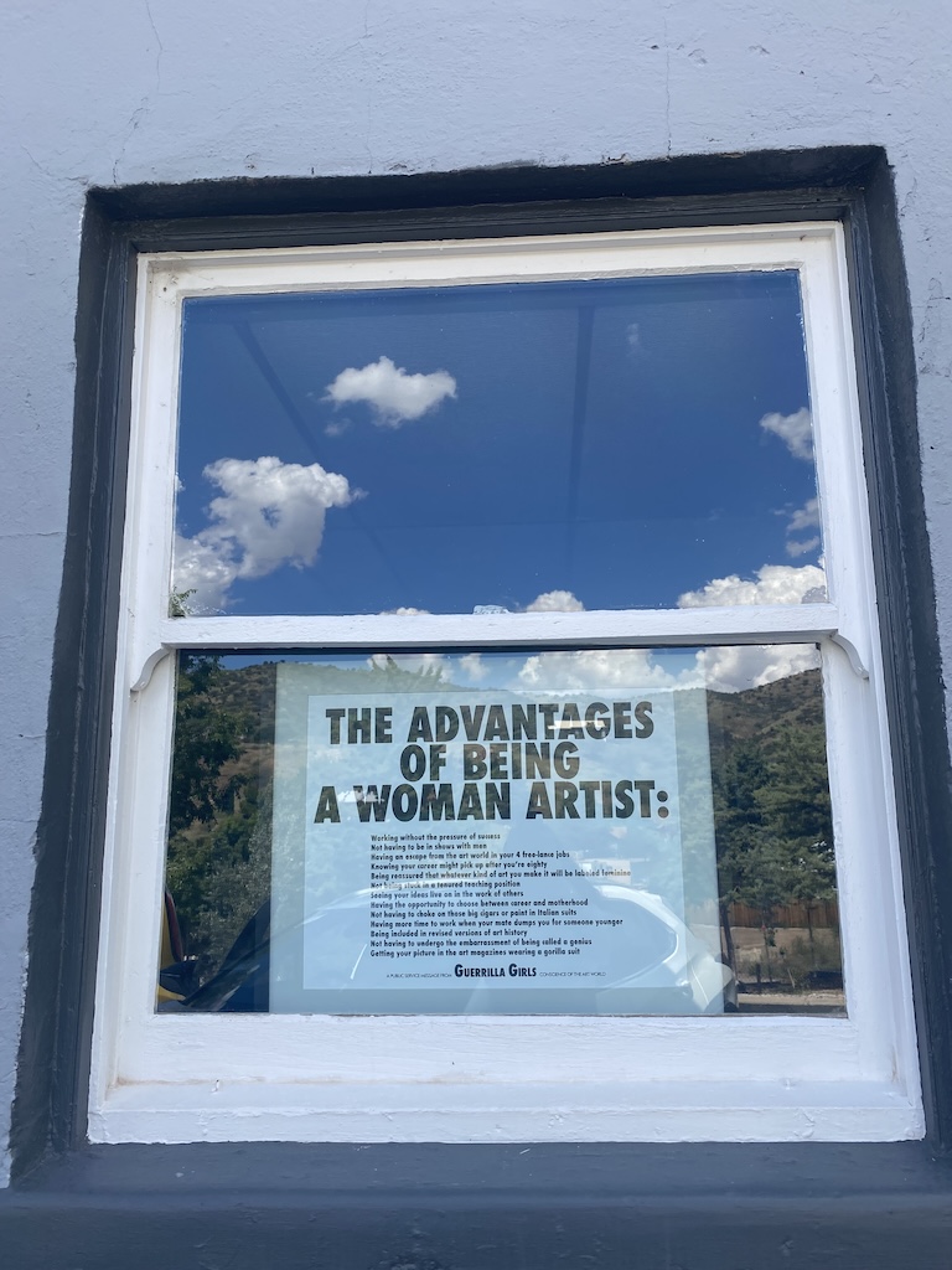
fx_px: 953
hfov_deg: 53.1
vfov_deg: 67.3
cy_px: 635
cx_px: 476
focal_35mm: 26
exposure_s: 1/711
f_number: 1.8
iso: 32
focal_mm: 4.25
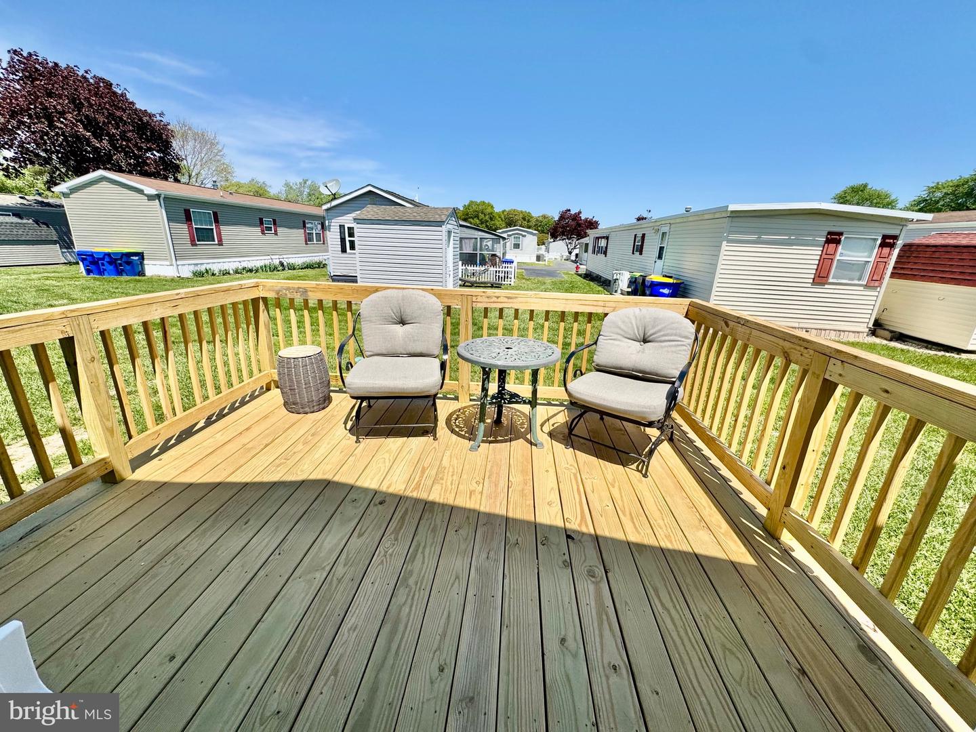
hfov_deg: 102.1
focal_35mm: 14
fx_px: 395
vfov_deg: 85.7
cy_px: 366
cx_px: 488
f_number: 2.2
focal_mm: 2.22
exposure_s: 1/2415
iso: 50
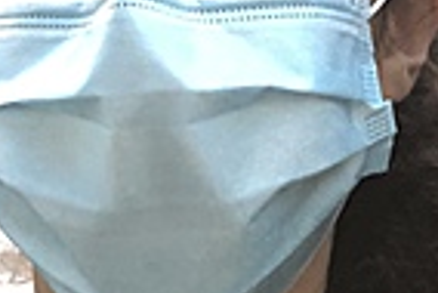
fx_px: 1827
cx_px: 270
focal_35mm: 150
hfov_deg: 13.7
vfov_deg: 9.1
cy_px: 43
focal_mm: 2.87
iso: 100
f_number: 2.2
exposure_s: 1/120
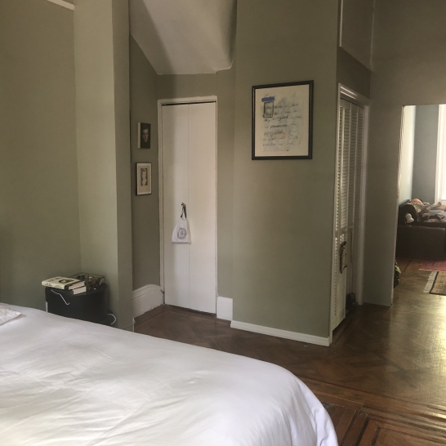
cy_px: 217
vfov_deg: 48.4
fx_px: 496
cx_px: 185
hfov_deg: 48.2
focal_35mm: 34
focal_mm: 3.99
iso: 100
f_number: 1.8
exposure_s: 1/9
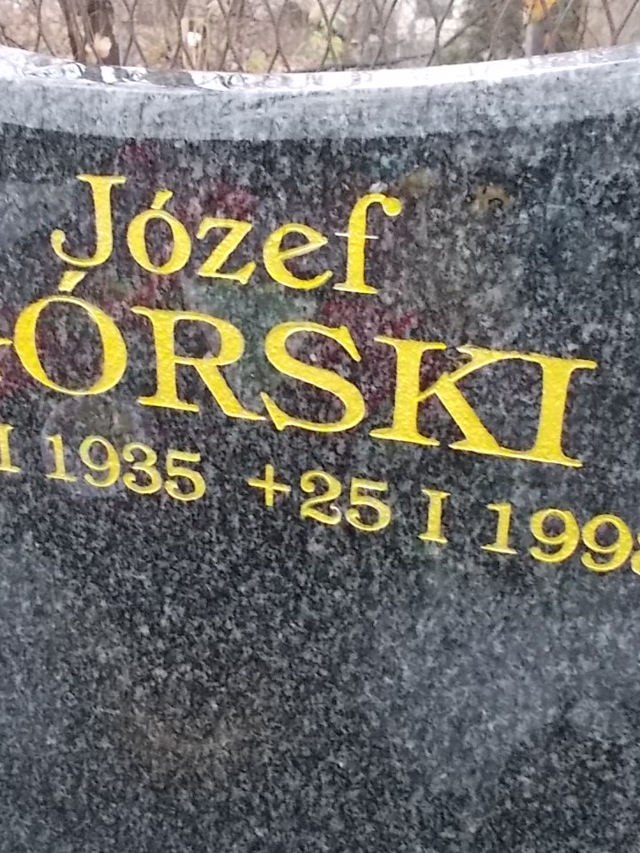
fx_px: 1059
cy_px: 418
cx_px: 291
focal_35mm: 43
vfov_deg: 43.8
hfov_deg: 33.6
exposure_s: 1/60
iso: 400
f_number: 3.2
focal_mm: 4.6
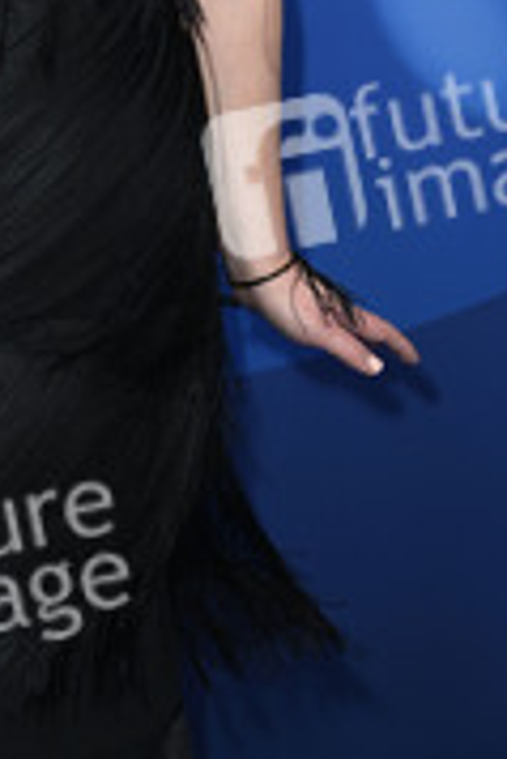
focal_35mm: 202
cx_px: 34
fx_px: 4259
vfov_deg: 10.1
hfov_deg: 6.8
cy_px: -55
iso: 800
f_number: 5.6
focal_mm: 90
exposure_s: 1/250
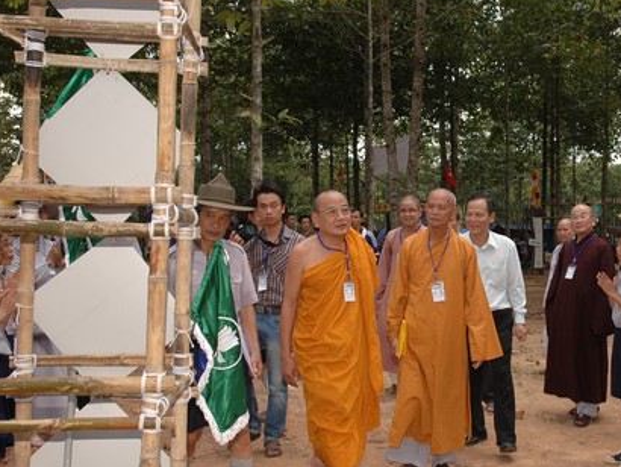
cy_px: 237
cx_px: 456
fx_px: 969
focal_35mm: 54
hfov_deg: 34.9
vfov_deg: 27.1
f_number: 7.1
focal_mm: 24
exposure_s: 1/200
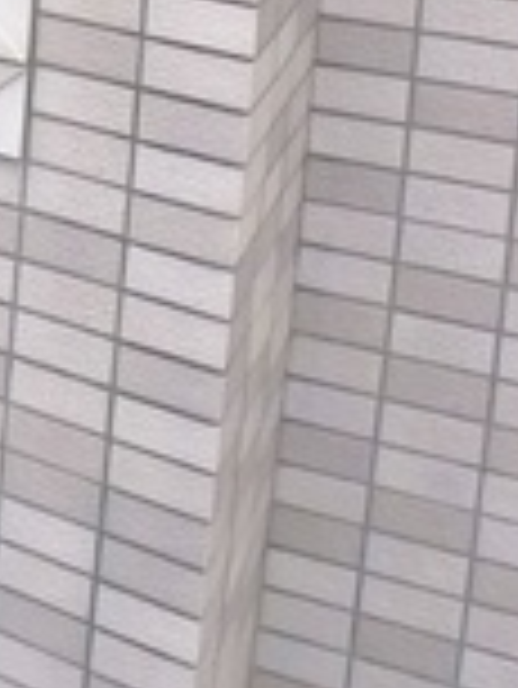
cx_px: -615
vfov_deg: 15.8
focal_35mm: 110
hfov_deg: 11.7
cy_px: -468
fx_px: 2192
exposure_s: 1/200
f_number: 2.8
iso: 400
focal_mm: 5.1
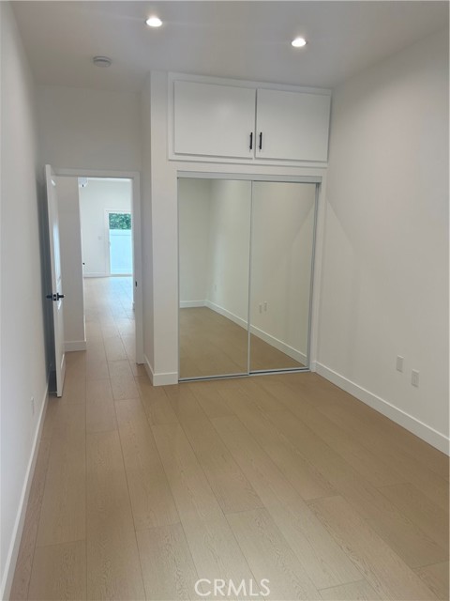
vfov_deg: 67.3
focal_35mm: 26
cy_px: 300
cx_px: 225
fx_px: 451
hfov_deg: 53.1
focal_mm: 5.7
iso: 50
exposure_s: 1/120
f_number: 1.5
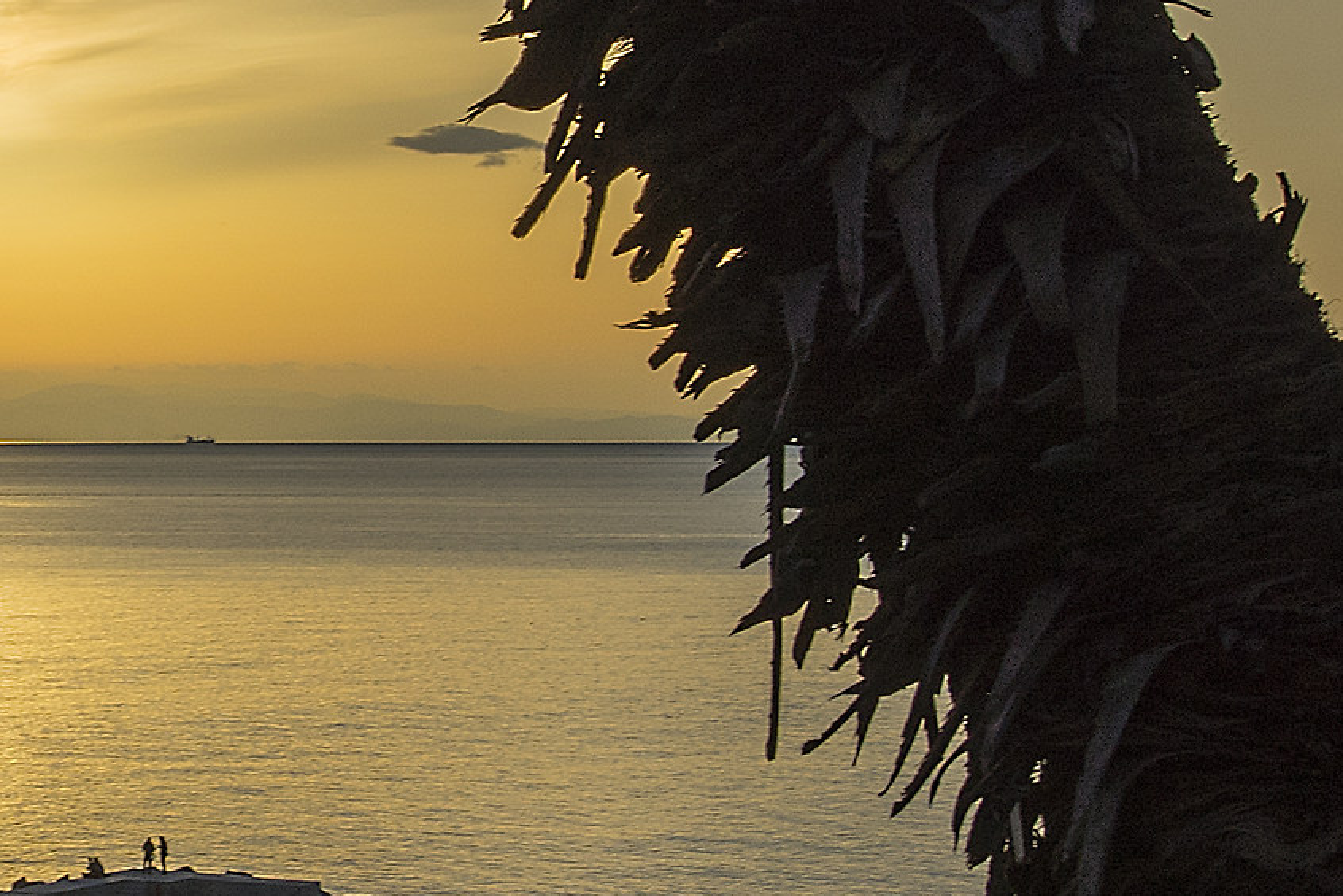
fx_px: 3917
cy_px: 496
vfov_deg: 13.0
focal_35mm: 105
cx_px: -394
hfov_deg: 18.2
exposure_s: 1/250
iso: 100
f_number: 18
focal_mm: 25
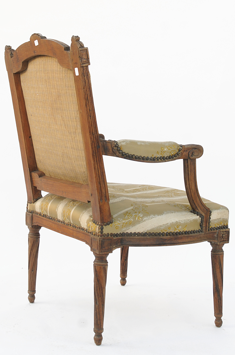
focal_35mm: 48
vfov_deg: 41.2
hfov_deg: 28.0
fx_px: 471
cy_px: 178
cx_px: 118
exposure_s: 1/160
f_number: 5
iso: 250
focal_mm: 32
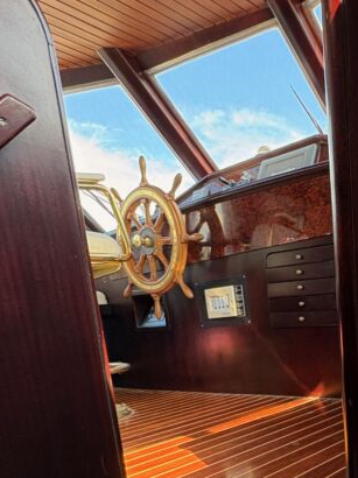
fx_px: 483
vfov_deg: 47.4
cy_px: 429
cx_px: 306
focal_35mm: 35
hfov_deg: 38.5
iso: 250
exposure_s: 1/71
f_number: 2.2
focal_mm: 2.22
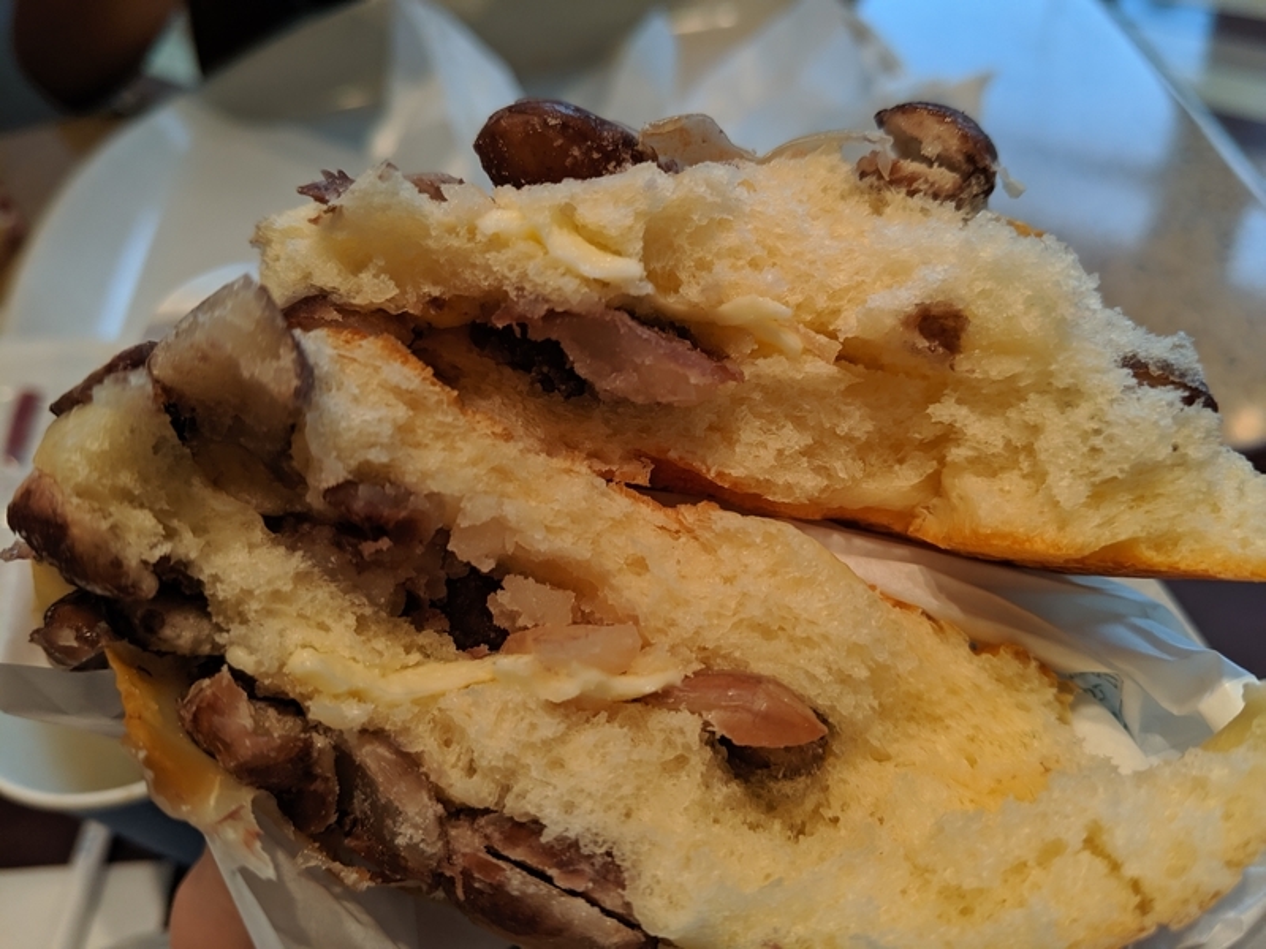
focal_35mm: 27
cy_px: 474
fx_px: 987
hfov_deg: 65.3
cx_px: 633
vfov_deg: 51.4
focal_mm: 4.44
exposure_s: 1/255
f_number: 1.8
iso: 81
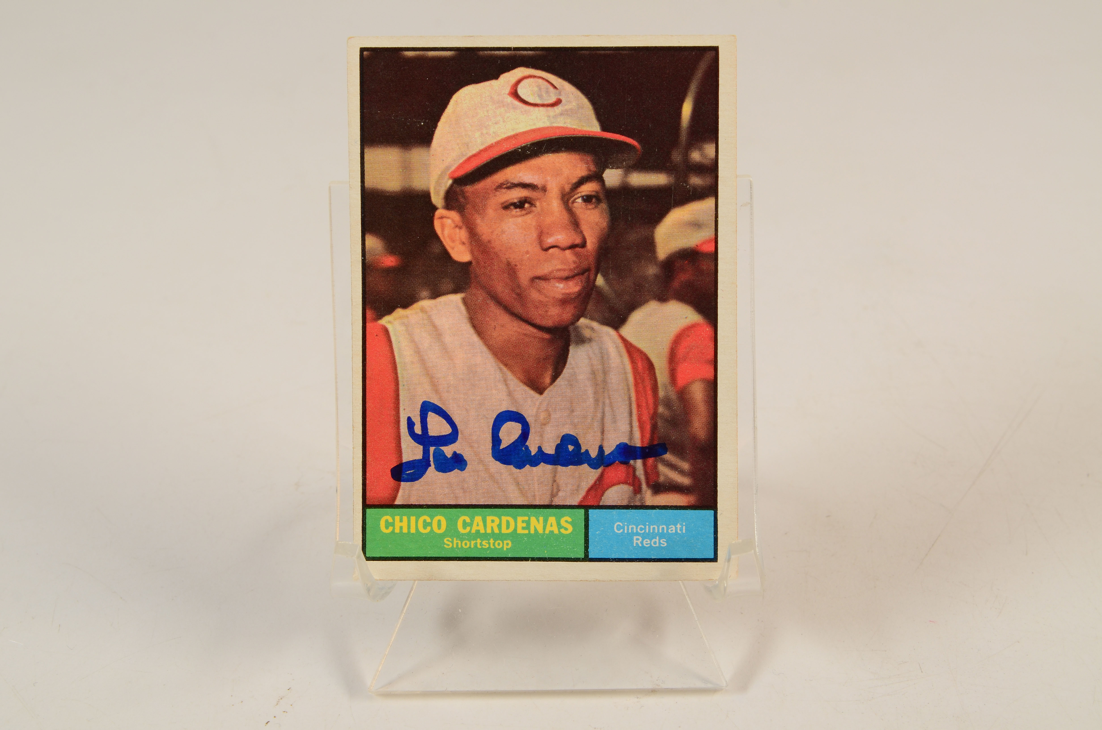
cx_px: 551
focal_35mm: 63
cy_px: 365
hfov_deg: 32.0
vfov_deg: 21.5
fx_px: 1925
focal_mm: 42
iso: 200
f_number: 13
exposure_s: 1/160
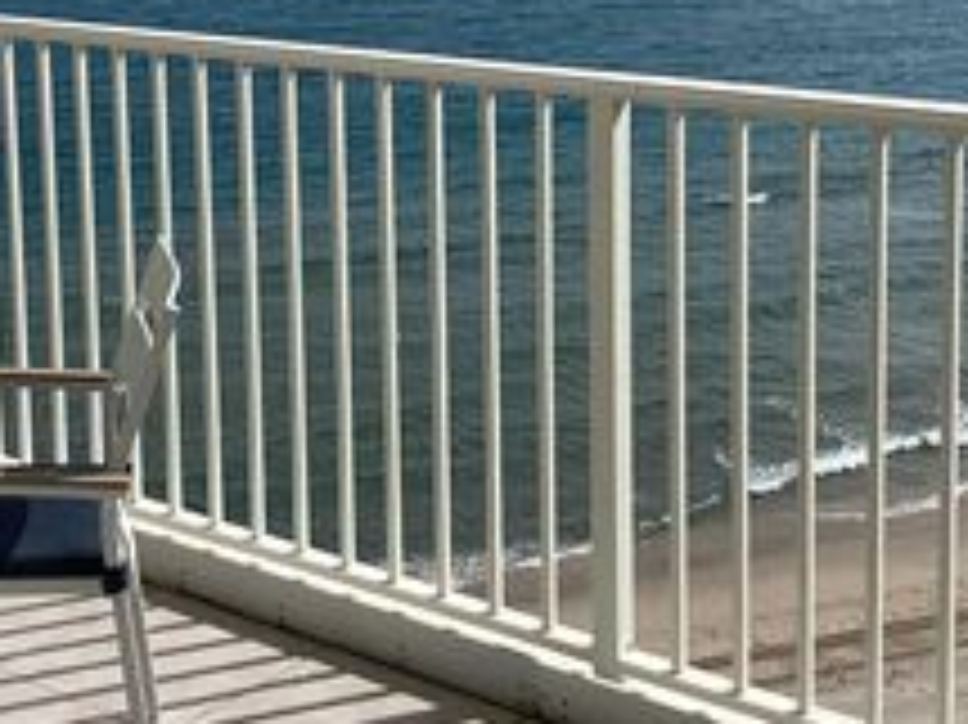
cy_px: 61
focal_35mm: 72
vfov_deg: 20.0
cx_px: 324
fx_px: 2012
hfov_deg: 26.9
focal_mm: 3.3
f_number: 2.4
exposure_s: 1/3135
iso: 25
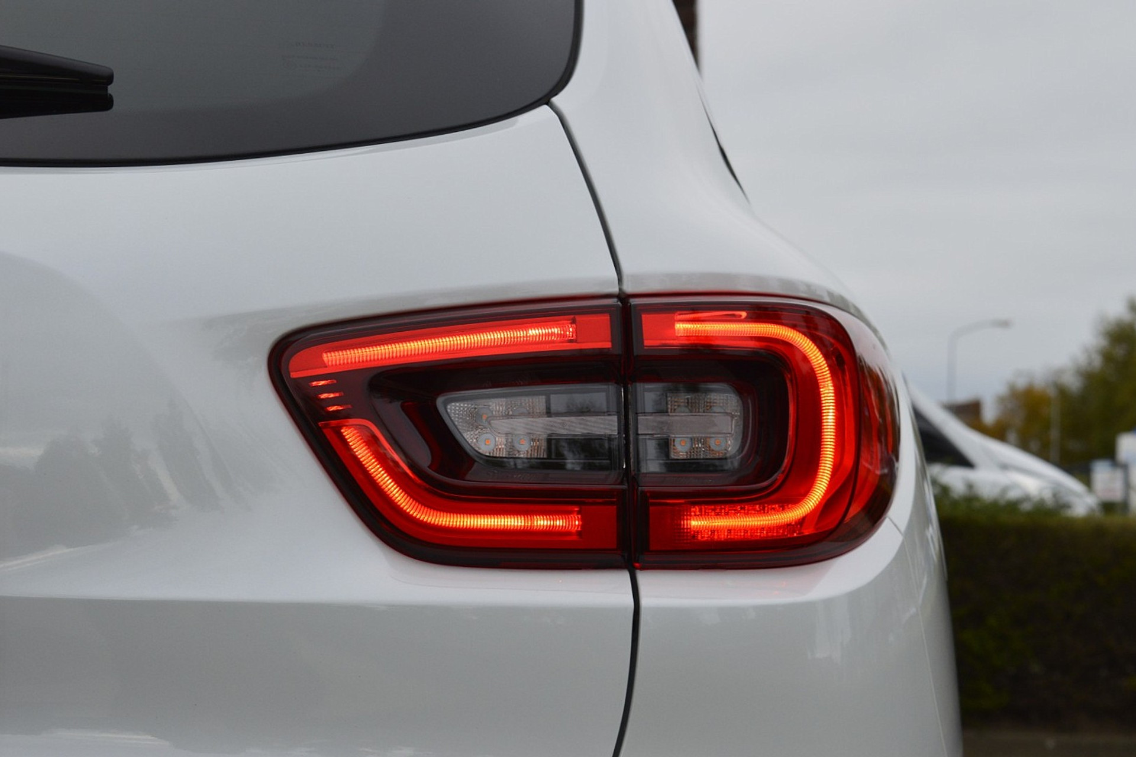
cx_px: 568
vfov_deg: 18.2
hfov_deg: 27.0
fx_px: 2366
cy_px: 378
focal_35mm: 75
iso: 400
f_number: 9
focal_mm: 50
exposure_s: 1/160
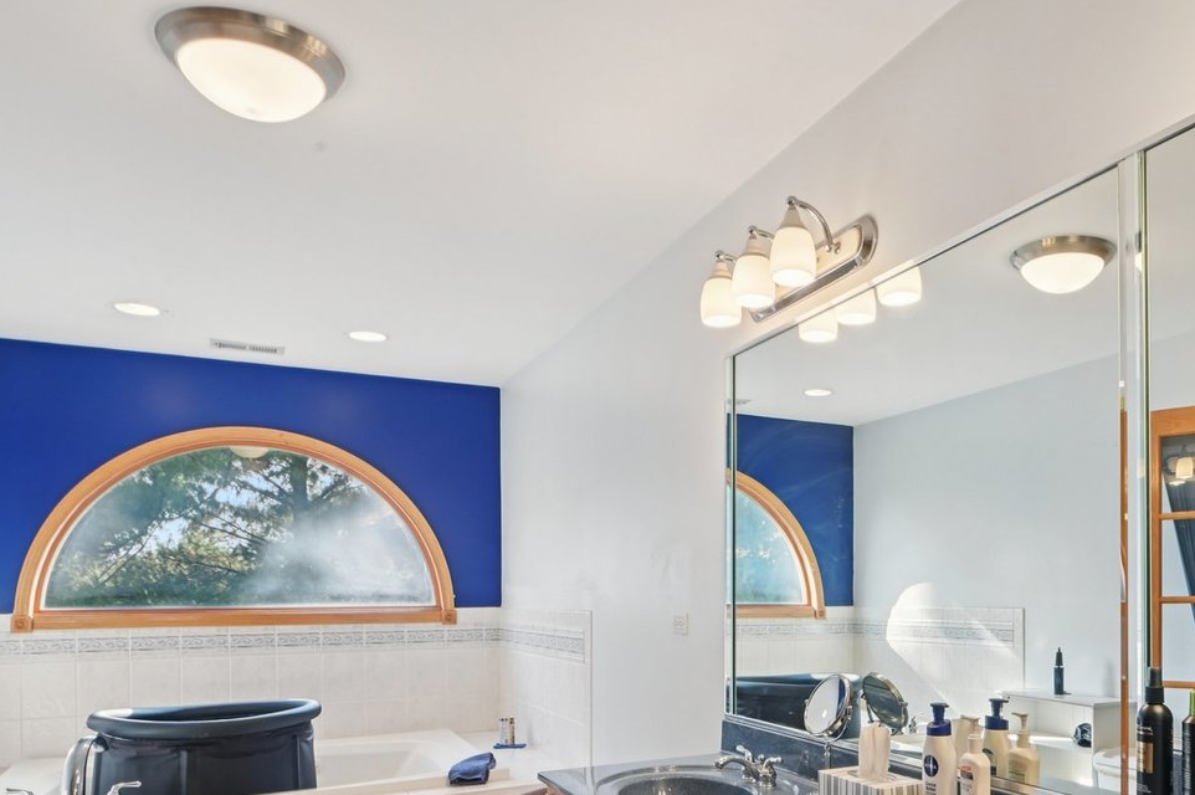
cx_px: 814
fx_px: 896
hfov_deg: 65.3
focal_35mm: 27
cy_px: 653
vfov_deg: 45.1
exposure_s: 1/15
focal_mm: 16
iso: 400
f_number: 13
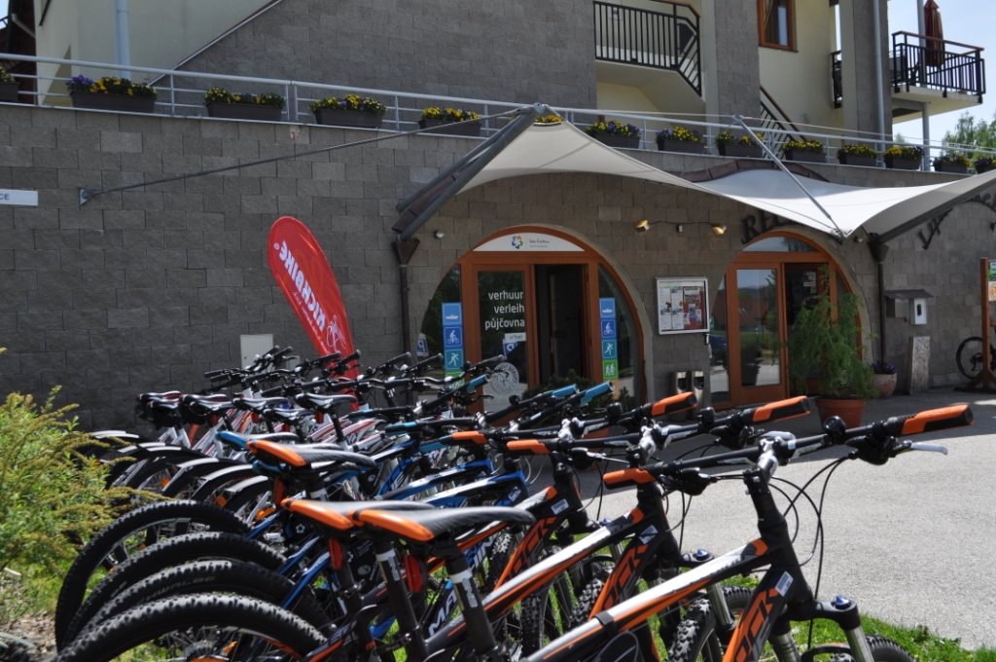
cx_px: 498
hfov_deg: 57.3
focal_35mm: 33
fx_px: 912
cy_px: 331
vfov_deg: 39.9
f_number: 9
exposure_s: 1/320
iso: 200
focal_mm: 22
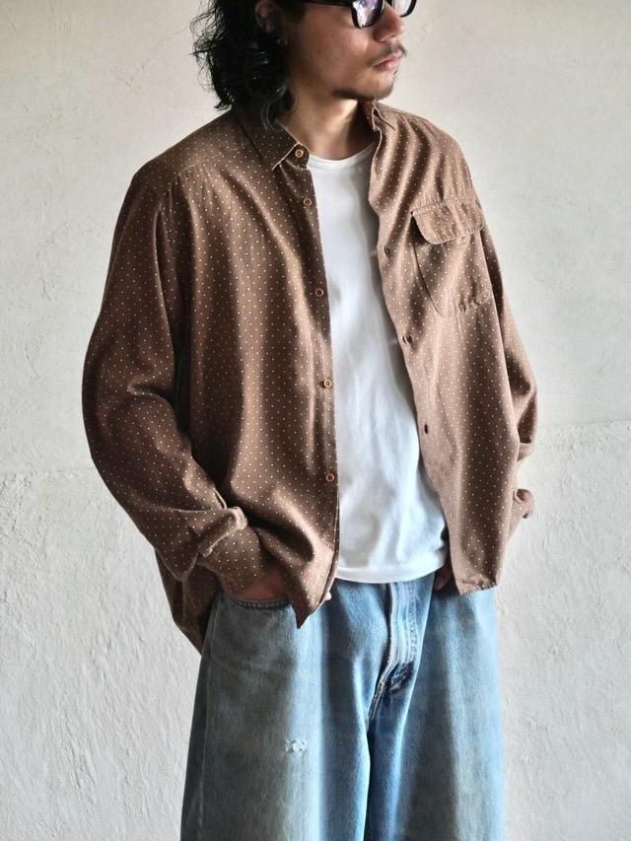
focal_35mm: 112
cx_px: 316
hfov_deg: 13.2
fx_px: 2721
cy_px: 420
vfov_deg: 17.6
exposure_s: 1/125
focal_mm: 56
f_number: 4
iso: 1250
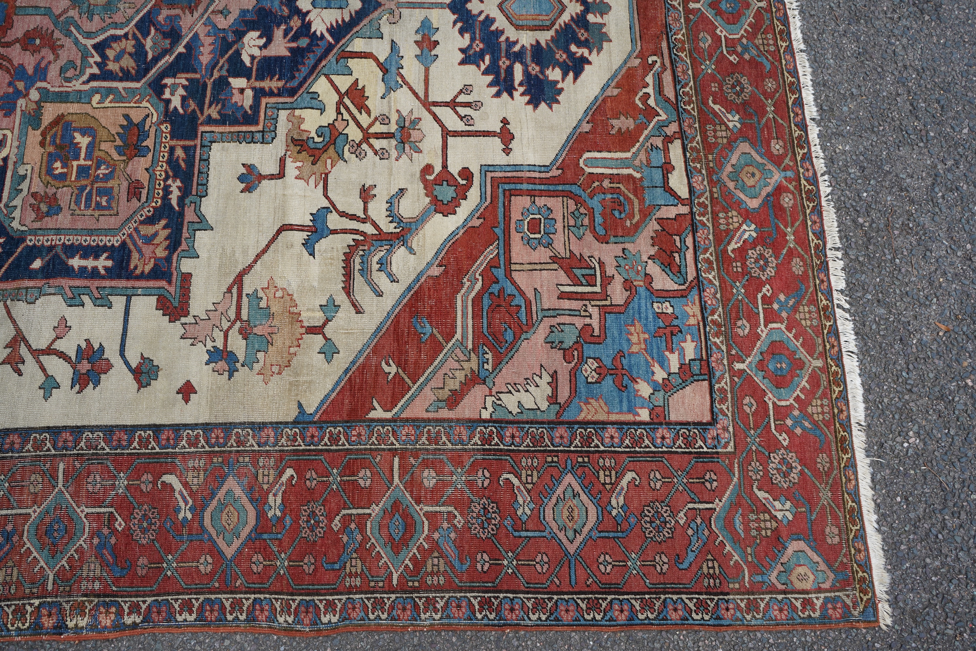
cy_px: 326
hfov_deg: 61.9
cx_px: 488
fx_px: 813
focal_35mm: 30
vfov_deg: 43.6
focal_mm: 30
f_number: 6.3
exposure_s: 1/60
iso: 200
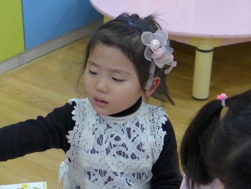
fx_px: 653
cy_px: 94
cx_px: 126
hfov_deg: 21.8
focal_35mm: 90
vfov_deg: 16.4
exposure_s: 1/400
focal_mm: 17.7
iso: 1600
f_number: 2.3
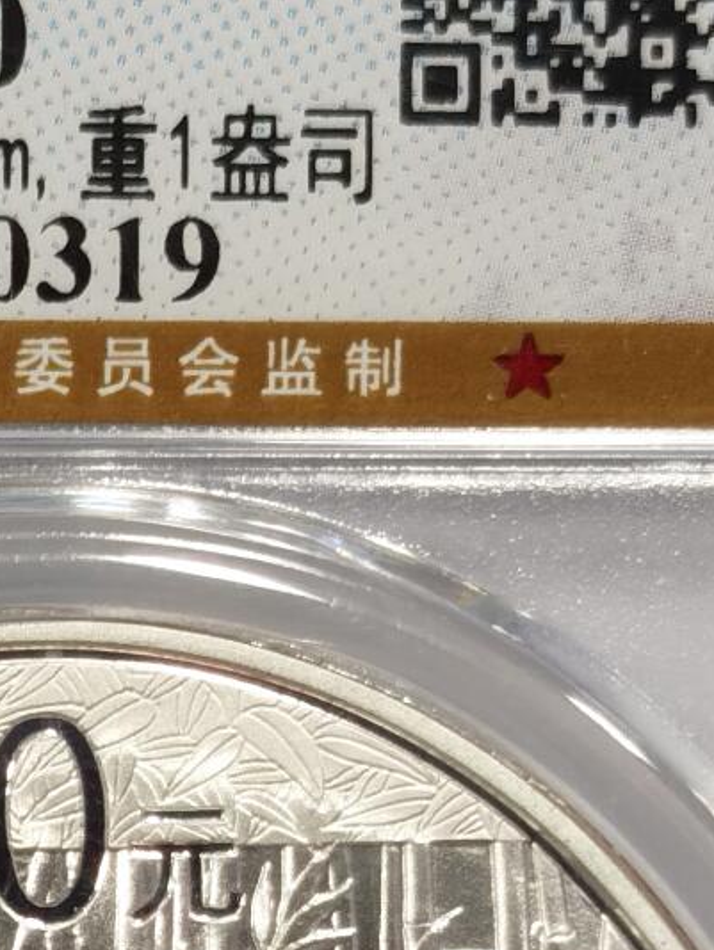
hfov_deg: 8.1
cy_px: 973
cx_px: 53
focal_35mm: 182
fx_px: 5001
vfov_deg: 10.8
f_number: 16
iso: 100
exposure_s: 1/100
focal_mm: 5.56
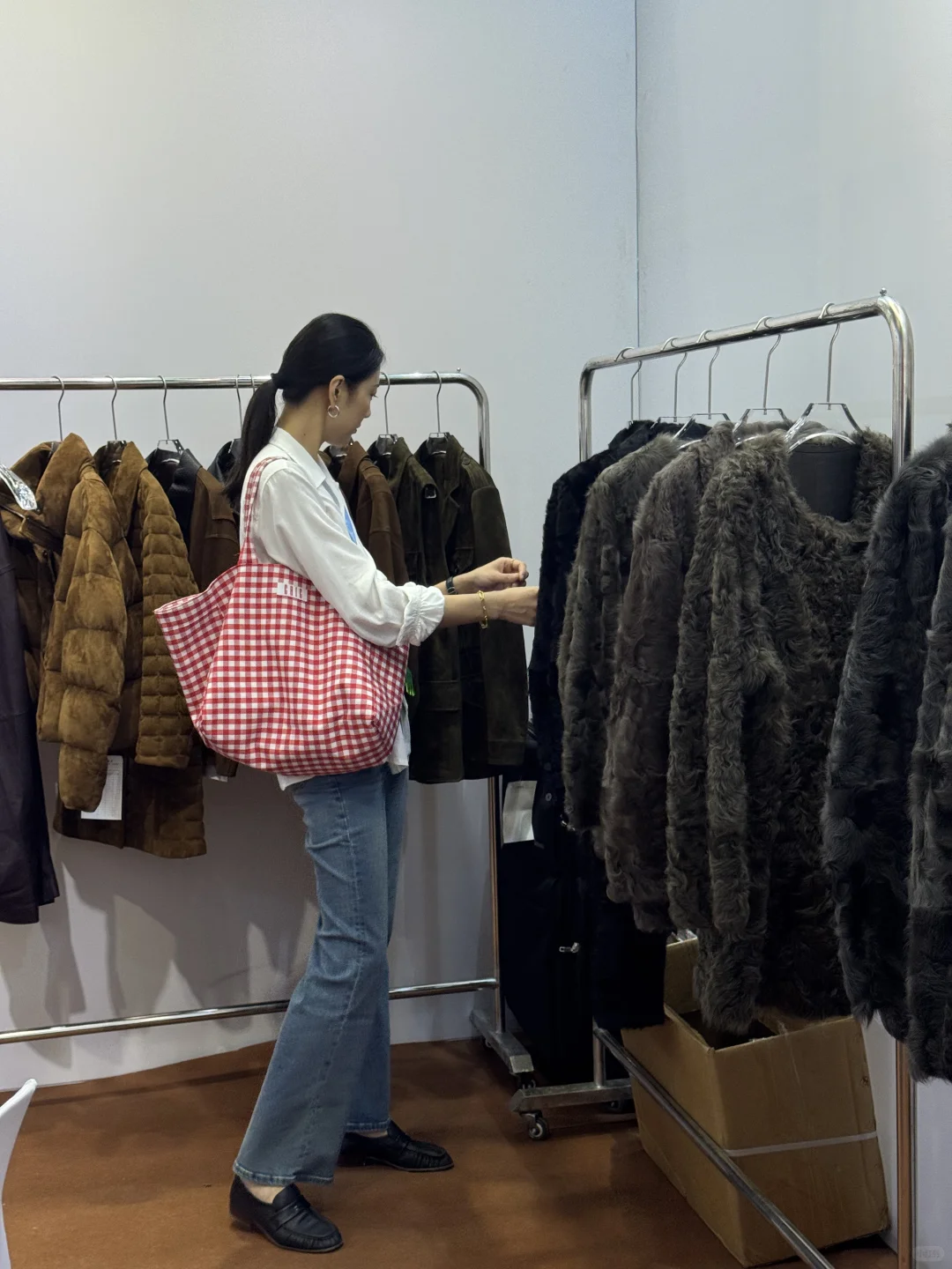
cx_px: 476
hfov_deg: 30.3
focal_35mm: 48
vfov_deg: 39.7
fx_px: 1760
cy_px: 634
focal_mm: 6.76
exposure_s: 1/284
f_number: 1.78
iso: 64
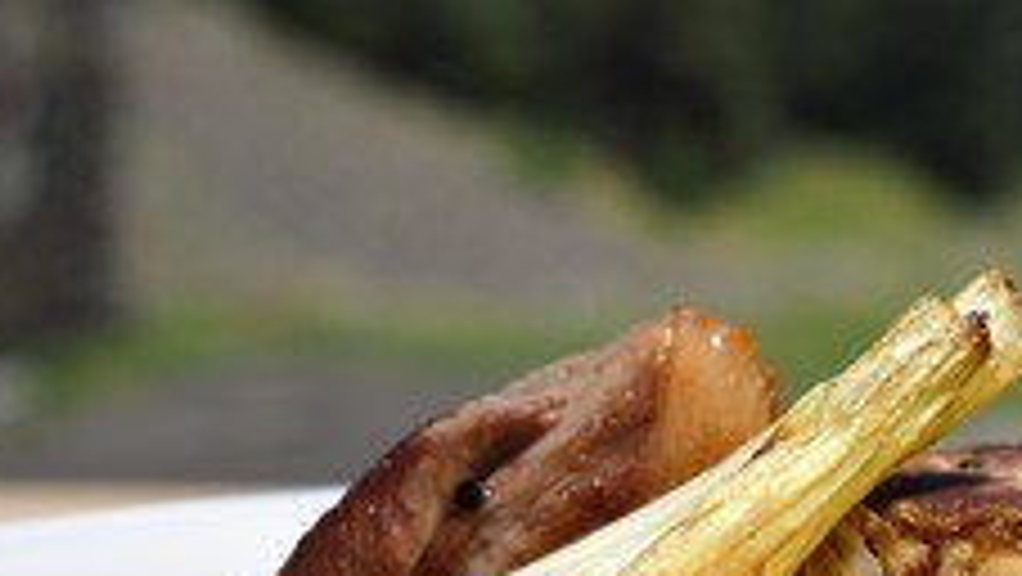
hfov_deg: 21.9
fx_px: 2630
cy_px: 482
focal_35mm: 97
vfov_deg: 12.4
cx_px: 698
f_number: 9
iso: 200
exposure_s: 1/640
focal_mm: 50
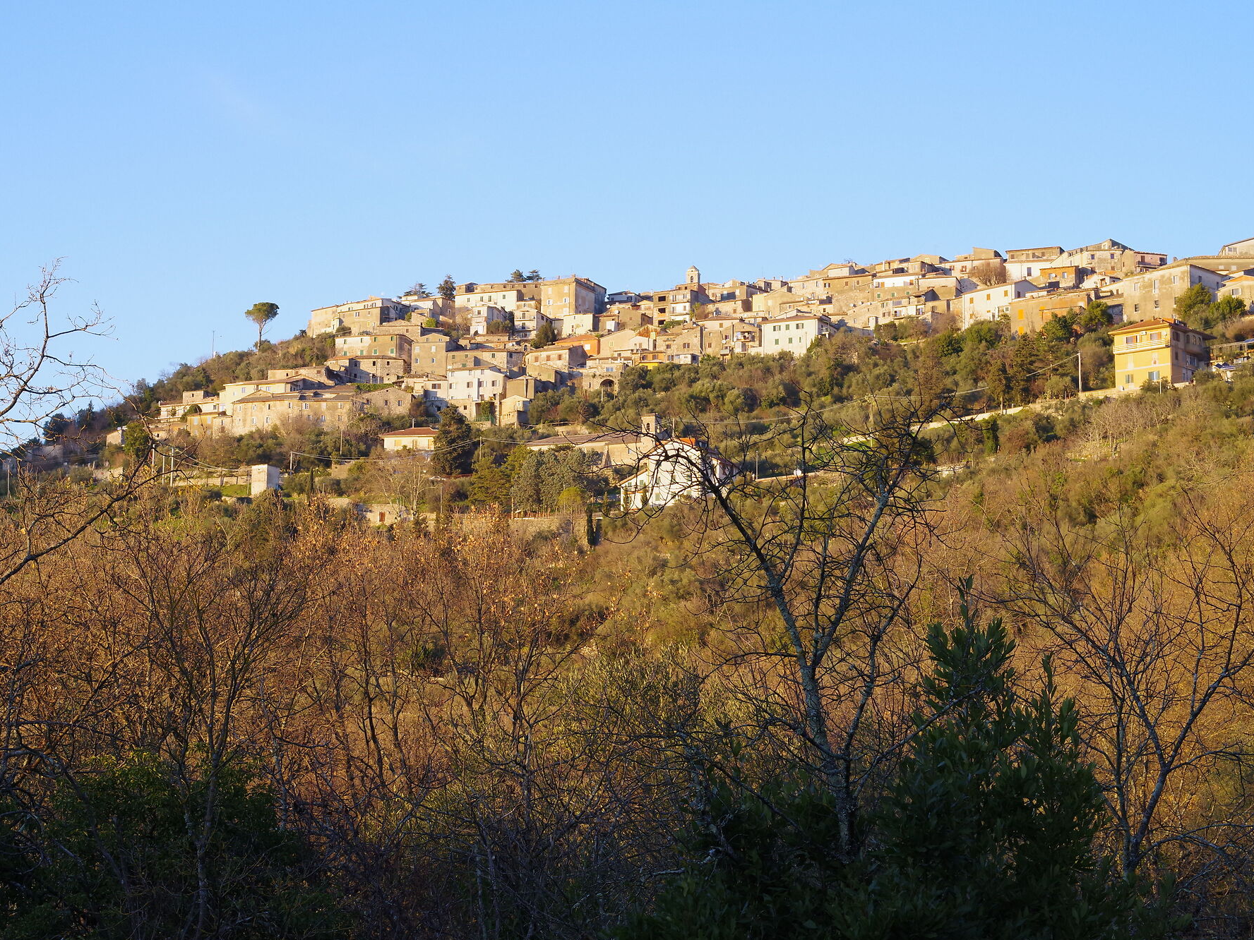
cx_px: 473
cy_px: 452
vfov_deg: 22.6
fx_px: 2355
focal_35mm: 65
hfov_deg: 29.7
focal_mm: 50
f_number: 11
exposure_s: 1/160
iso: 800
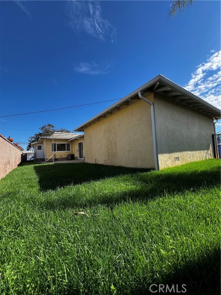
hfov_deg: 89.9
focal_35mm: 13
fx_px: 111
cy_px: 148
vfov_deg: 106.2
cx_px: 110
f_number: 1.8
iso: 32
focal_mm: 1.57
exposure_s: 1/809
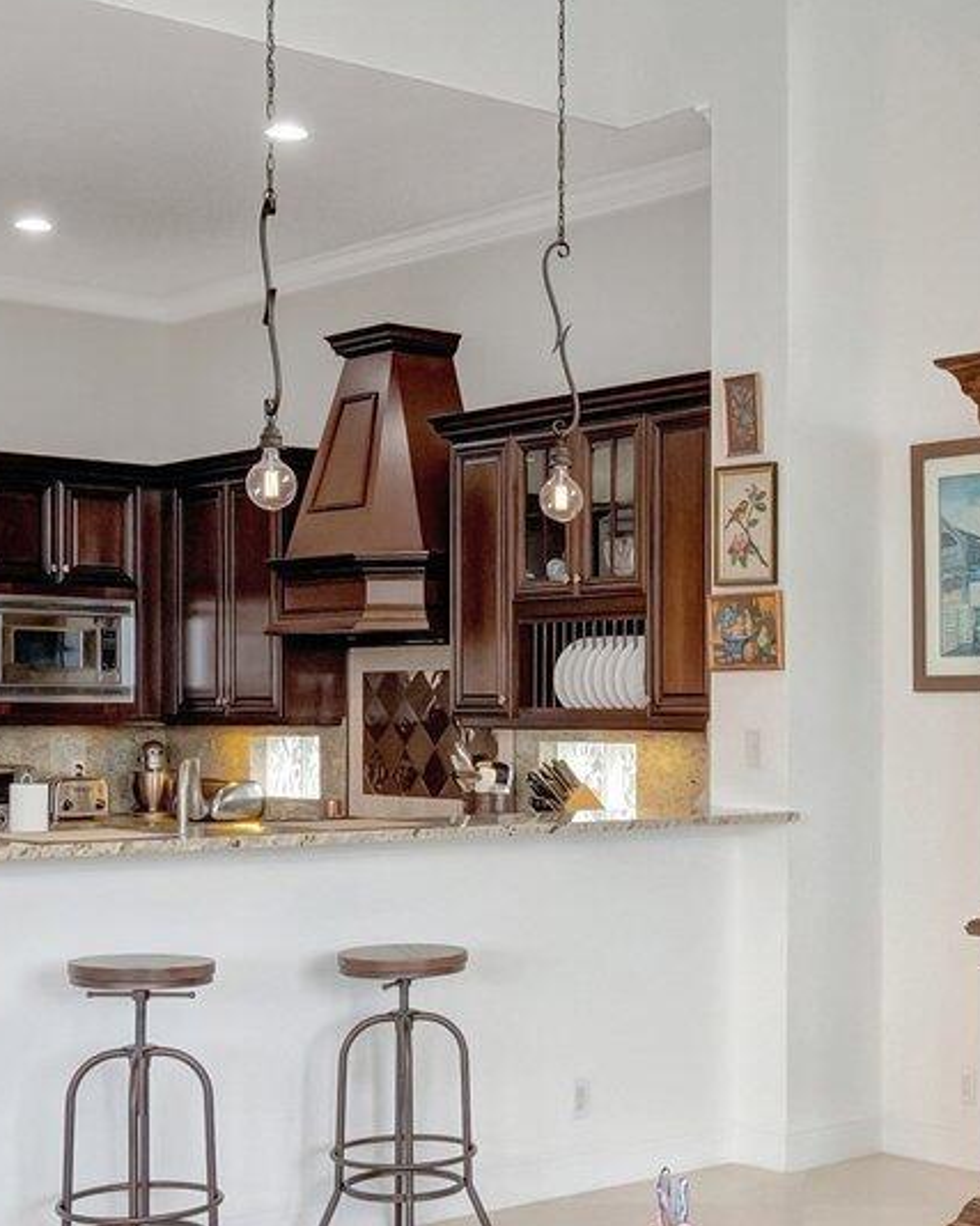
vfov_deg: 34.6
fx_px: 1958
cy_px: 737
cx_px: 812
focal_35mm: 54
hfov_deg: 27.4
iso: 1000
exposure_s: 1/30
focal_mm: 10
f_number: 8
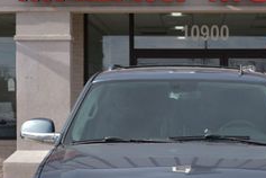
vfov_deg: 12.4
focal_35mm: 109
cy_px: 160
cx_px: 192
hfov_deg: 18.6
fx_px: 808
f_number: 4
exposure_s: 1/1250
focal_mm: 27
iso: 200
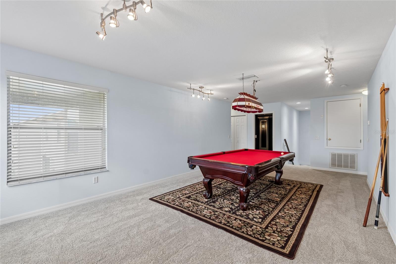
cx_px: 198
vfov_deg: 77.3
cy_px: 132
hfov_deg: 100.4
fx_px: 165
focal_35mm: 15
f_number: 7.1
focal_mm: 10
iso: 100
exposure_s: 1/25
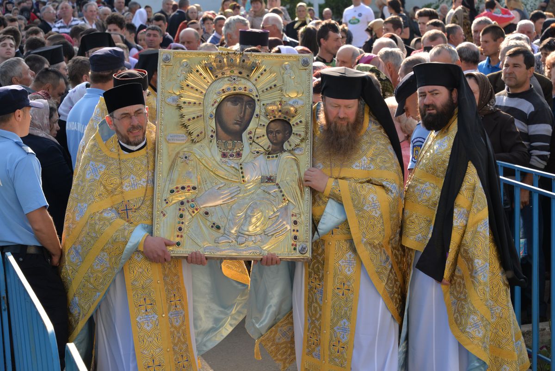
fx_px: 1727
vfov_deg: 12.2
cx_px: 278
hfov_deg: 18.3
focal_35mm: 112
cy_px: 186
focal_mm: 112
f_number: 10
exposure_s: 1/400
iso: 640
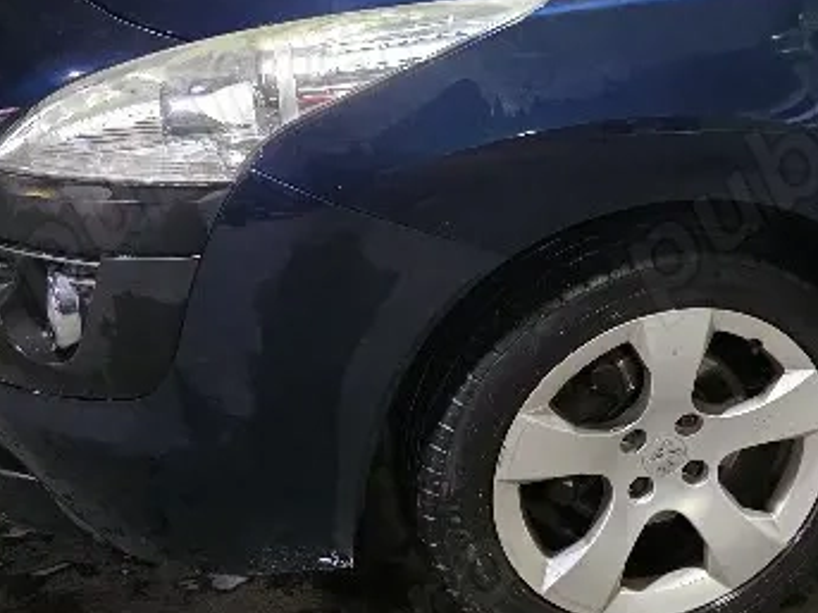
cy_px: 124
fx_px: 1583
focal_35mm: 67
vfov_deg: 21.6
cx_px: 1037
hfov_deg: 25.4
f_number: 1.7
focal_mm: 6.3
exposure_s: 1/101
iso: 1250
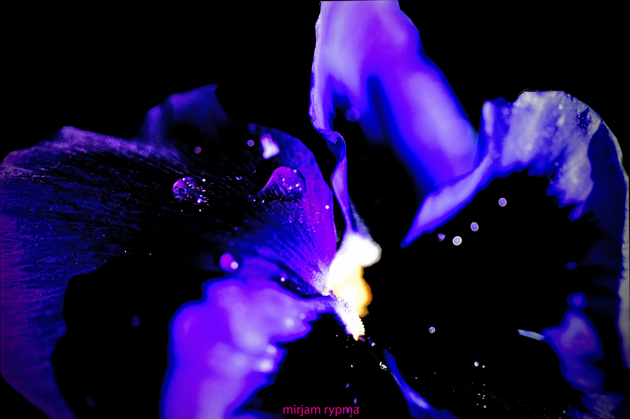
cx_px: 315
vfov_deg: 13.0
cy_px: 210
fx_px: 1836
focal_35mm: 105
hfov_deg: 19.5
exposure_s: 1/4000
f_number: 3.8
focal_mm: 70
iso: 400
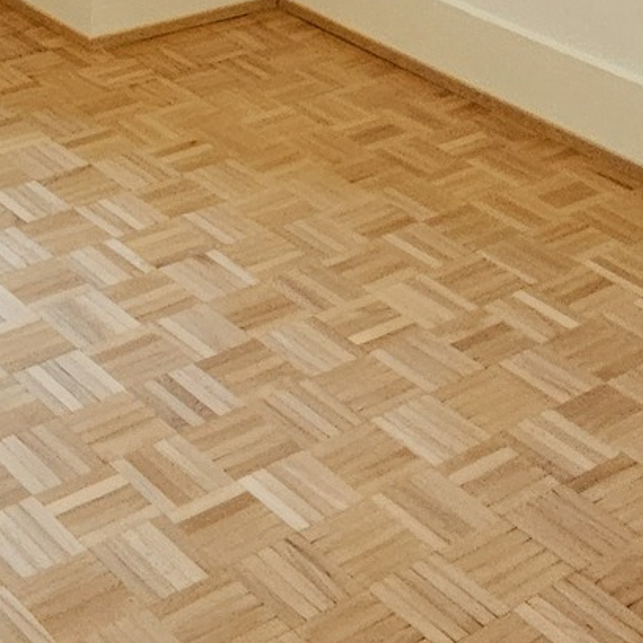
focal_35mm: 72
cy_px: -72
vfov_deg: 22.6
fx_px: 1513
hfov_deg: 23.3
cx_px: 42
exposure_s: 1/33
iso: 320
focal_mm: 2.2
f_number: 2.2
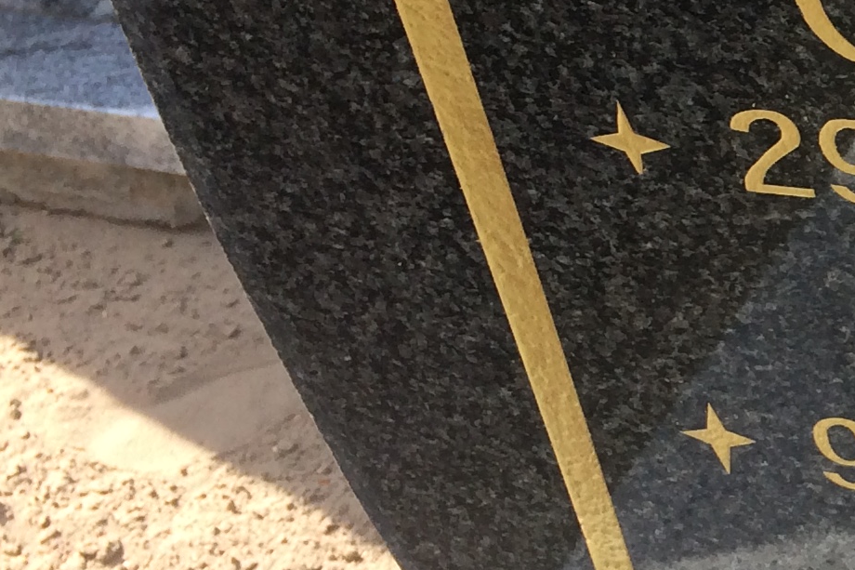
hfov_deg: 16.6
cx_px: 1426
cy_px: 149
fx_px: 2541
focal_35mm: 107
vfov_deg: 12.8
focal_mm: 4.15
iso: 32
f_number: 2.2
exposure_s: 1/494
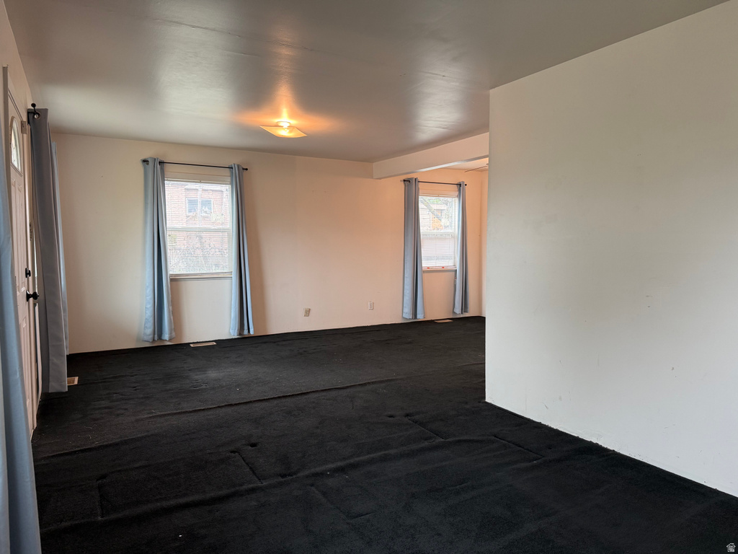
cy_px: 277
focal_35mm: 24
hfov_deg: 71.6
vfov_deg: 56.8
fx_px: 512
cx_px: 369
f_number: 1.78
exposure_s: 1/60
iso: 160
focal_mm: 6.76
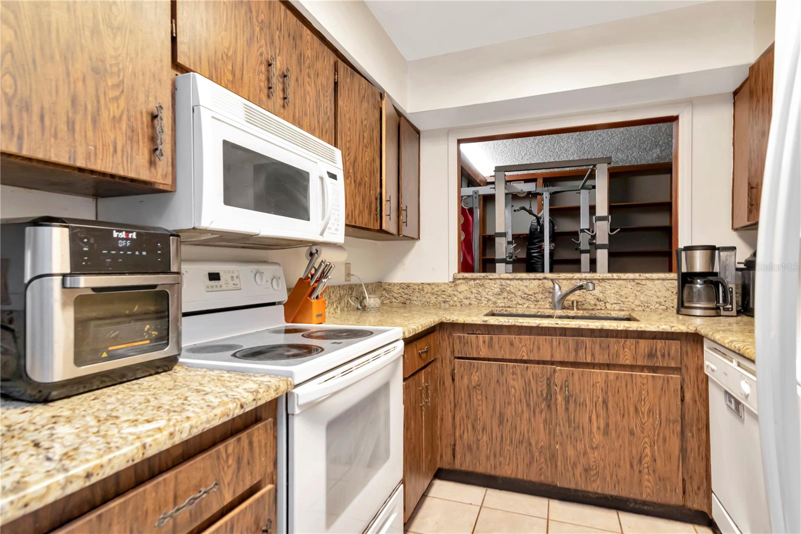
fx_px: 434
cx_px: 400
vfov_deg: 63.2
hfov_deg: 85.4
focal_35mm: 20
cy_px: 267
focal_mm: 13
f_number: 7.1
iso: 800
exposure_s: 1/8
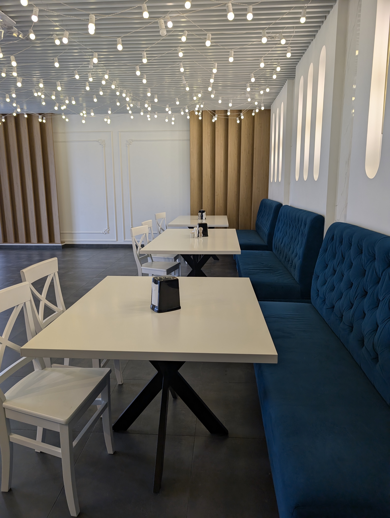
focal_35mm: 24
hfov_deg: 56.9
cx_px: 195
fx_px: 360
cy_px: 259
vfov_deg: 71.5
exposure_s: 1/50
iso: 40
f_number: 1.68
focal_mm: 6.9
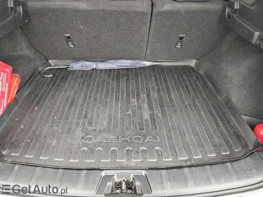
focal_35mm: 23
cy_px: 98
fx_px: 175
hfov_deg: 73.9
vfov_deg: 58.9
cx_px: 132
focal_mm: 5.56
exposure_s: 1/50
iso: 275
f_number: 1.8
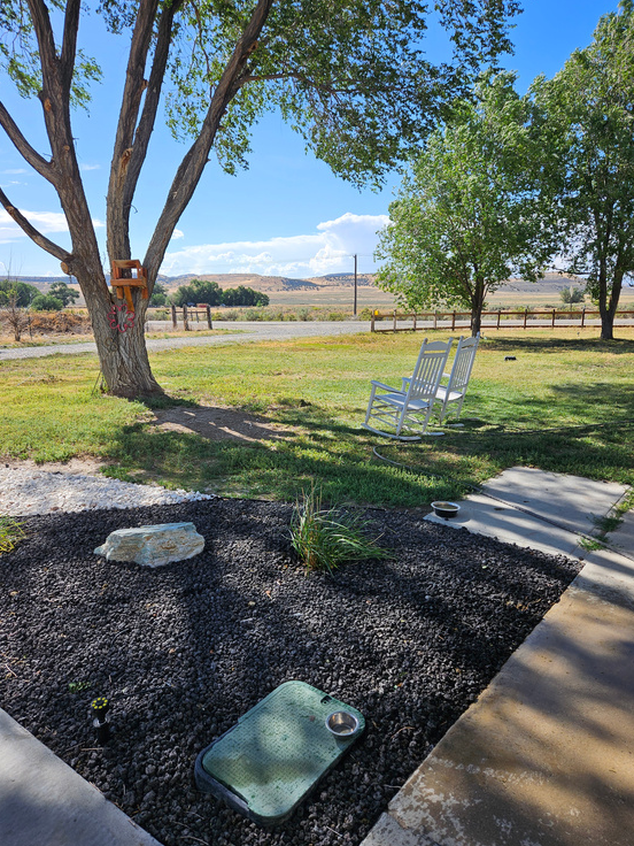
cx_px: 318
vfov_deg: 71.6
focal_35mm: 24
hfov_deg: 56.8
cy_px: 428
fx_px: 586
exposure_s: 1/1269
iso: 25
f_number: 1.8
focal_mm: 5.4
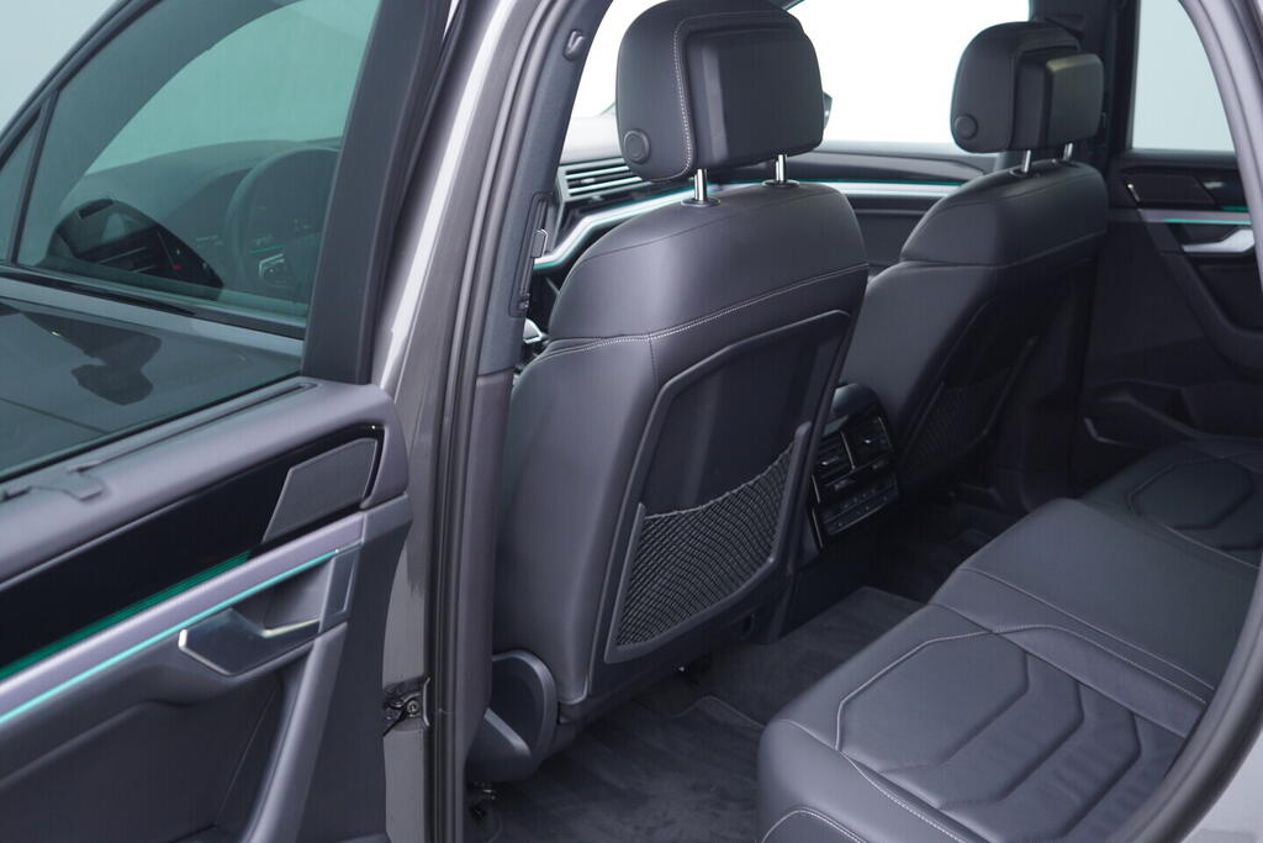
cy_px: 422
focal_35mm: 36
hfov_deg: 53.1
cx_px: 632
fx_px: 1263
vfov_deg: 36.9
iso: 320
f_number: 2.8
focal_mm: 24
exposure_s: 1/40
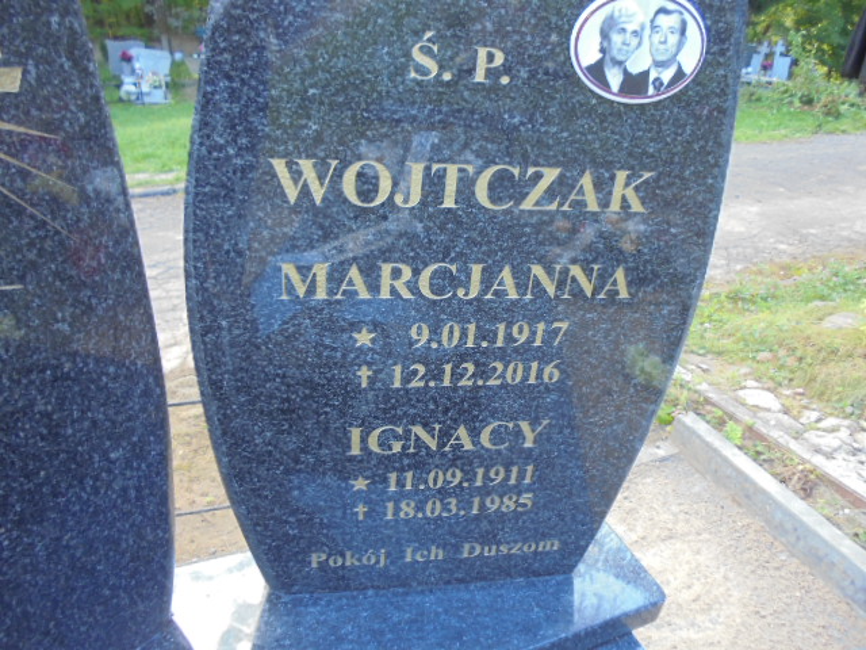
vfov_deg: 53.1
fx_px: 650
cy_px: 325
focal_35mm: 26
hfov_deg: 67.3
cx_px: 433
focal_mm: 4.6
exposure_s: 1/30
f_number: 3.5
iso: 160
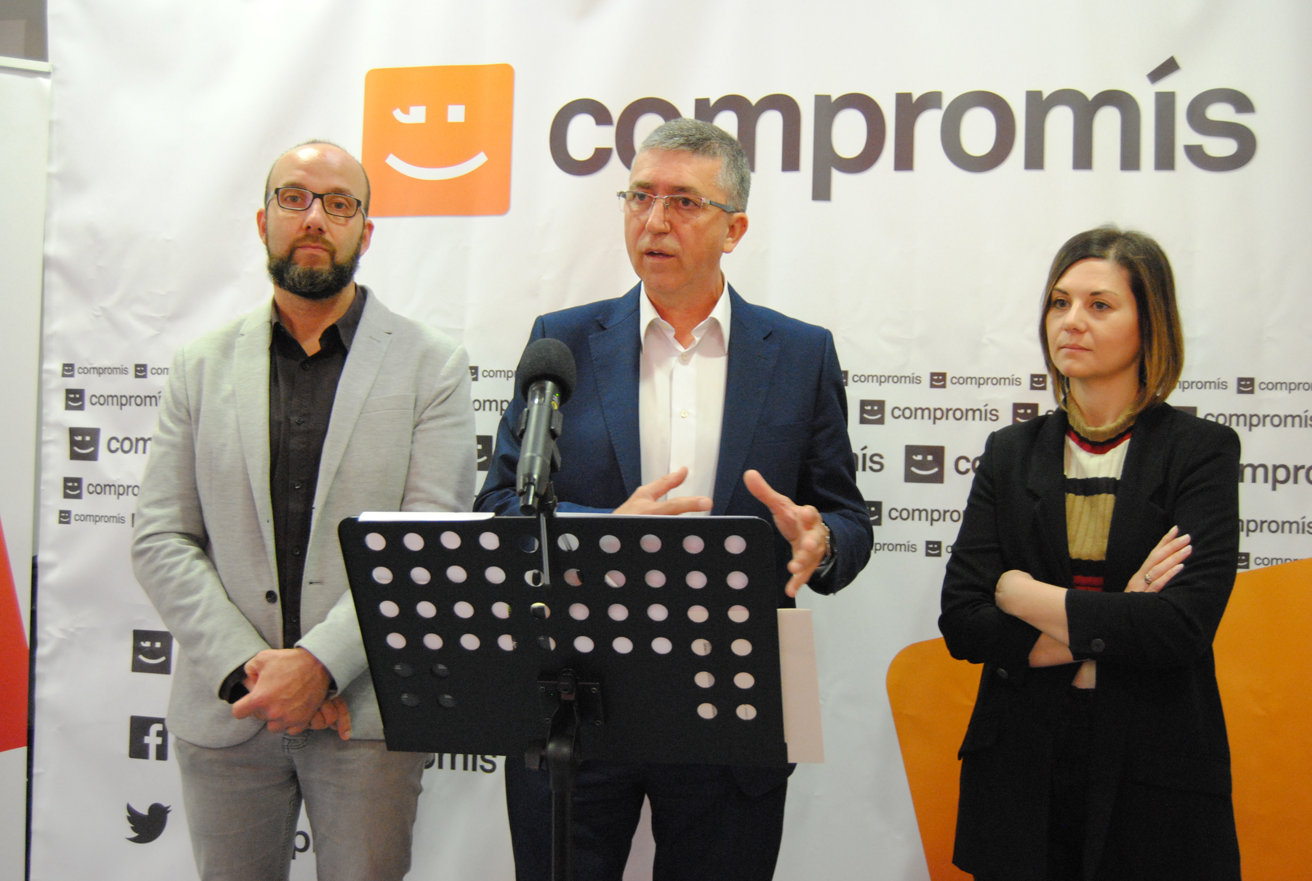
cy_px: 440
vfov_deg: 37.0
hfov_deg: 53.0
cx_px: 656
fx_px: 1315
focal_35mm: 36
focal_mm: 24
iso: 1000
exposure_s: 1/30
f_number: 3.8
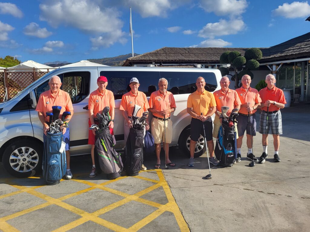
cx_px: 155
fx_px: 233
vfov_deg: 53.1
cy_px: 116
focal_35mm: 26
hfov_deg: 67.3
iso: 40
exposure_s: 1/2500
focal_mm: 5.4
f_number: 1.8
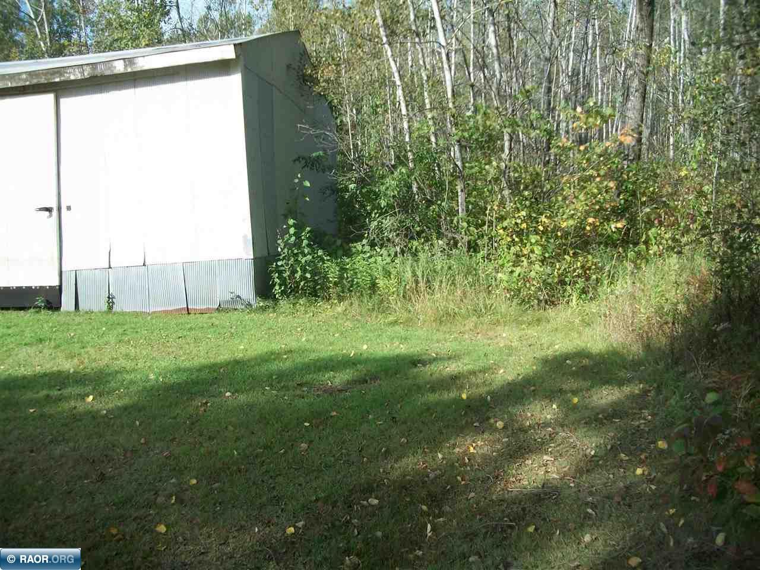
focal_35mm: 32
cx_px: 380
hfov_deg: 56.8
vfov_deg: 44.2
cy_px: 285
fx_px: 703
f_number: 2.9
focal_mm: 5.7
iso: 80
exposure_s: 1/640
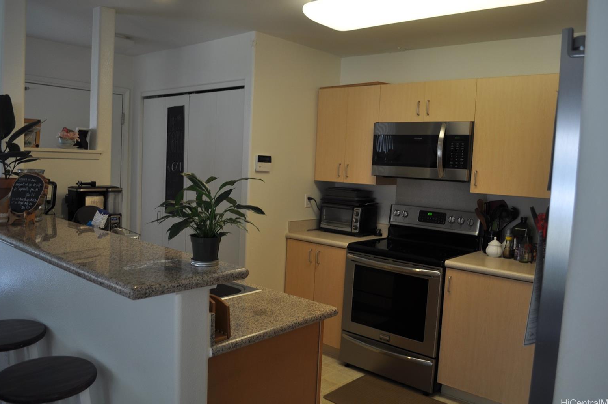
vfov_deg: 46.3
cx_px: 304
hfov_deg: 65.5
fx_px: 472
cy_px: 197
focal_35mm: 28
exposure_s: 1/30
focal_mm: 18
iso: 200
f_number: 3.5
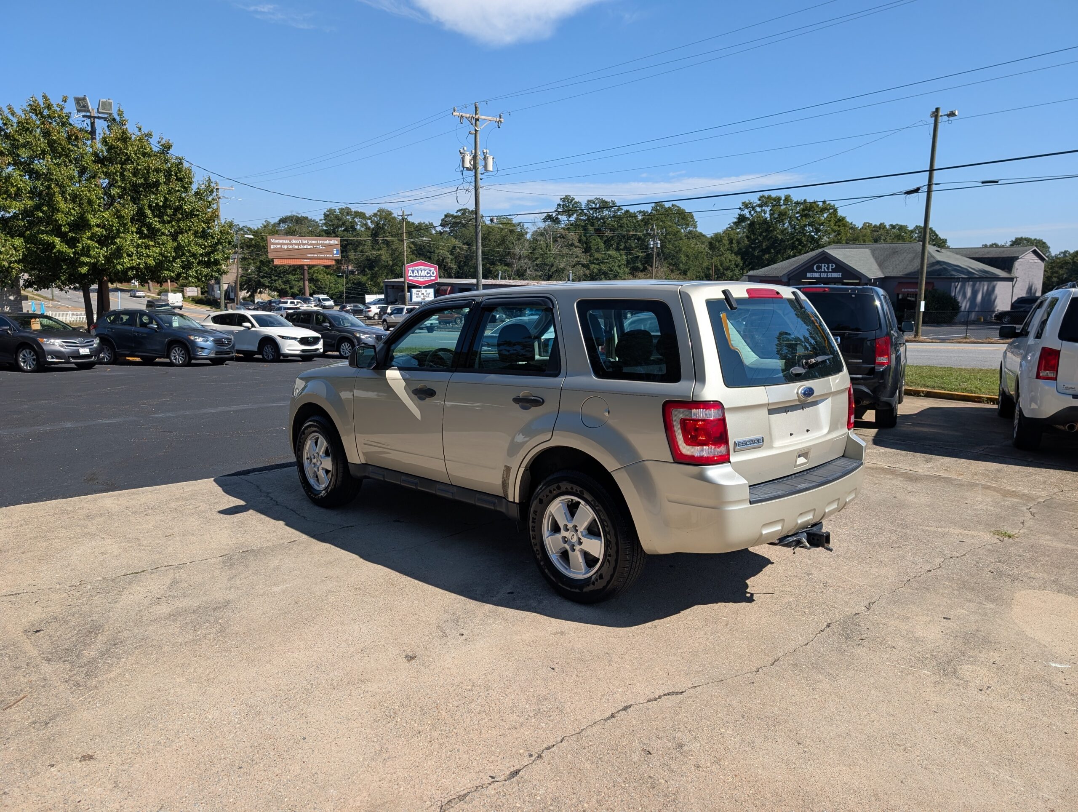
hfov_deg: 71.5
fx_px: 749
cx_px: 539
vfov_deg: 56.9
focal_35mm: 24
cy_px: 406
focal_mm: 6.9
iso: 19
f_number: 1.68
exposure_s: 1/1323
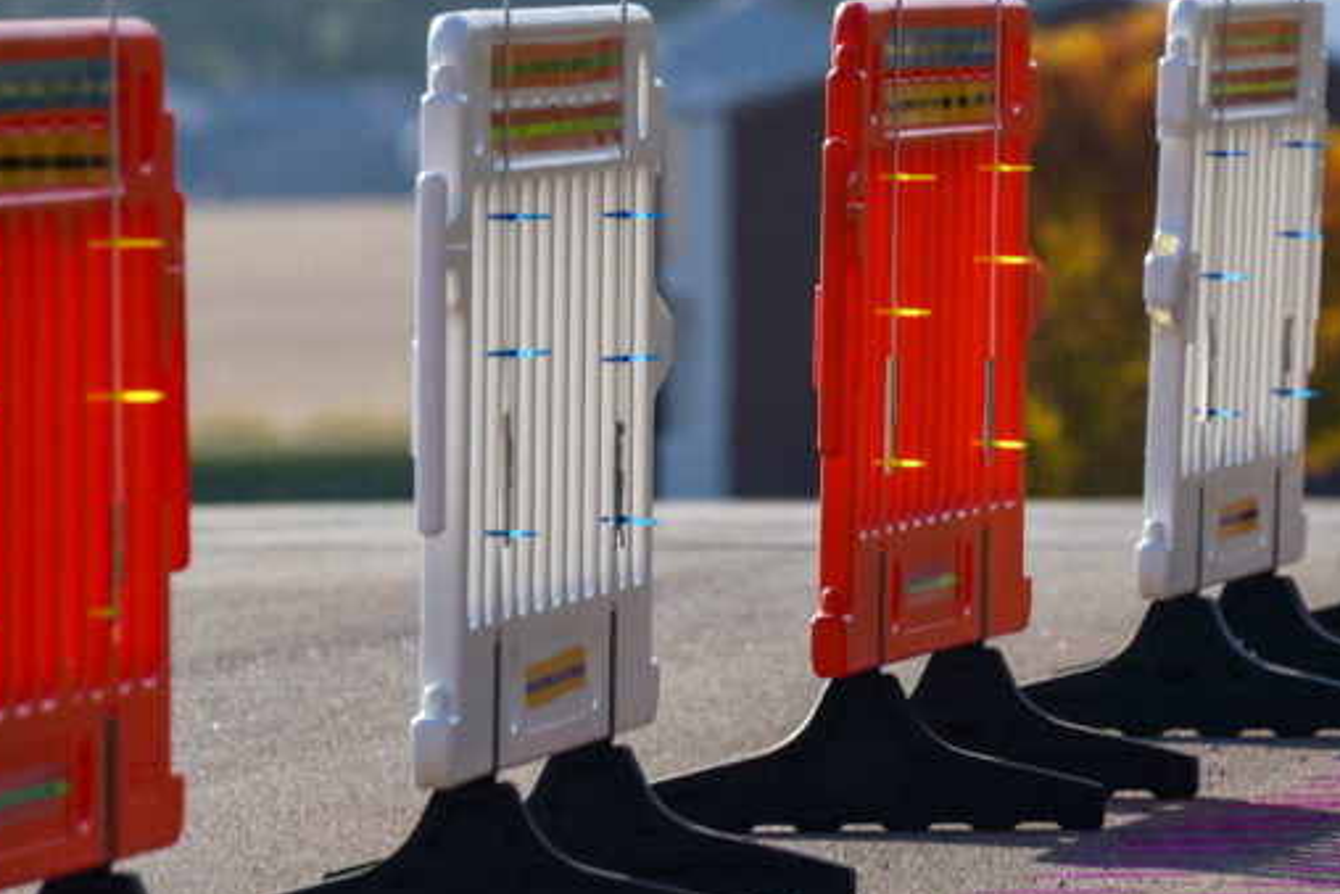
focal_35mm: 403
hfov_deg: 5.1
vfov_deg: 3.4
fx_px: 15004
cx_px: 382
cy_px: 123
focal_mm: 200
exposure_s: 1/320
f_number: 4.5
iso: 50
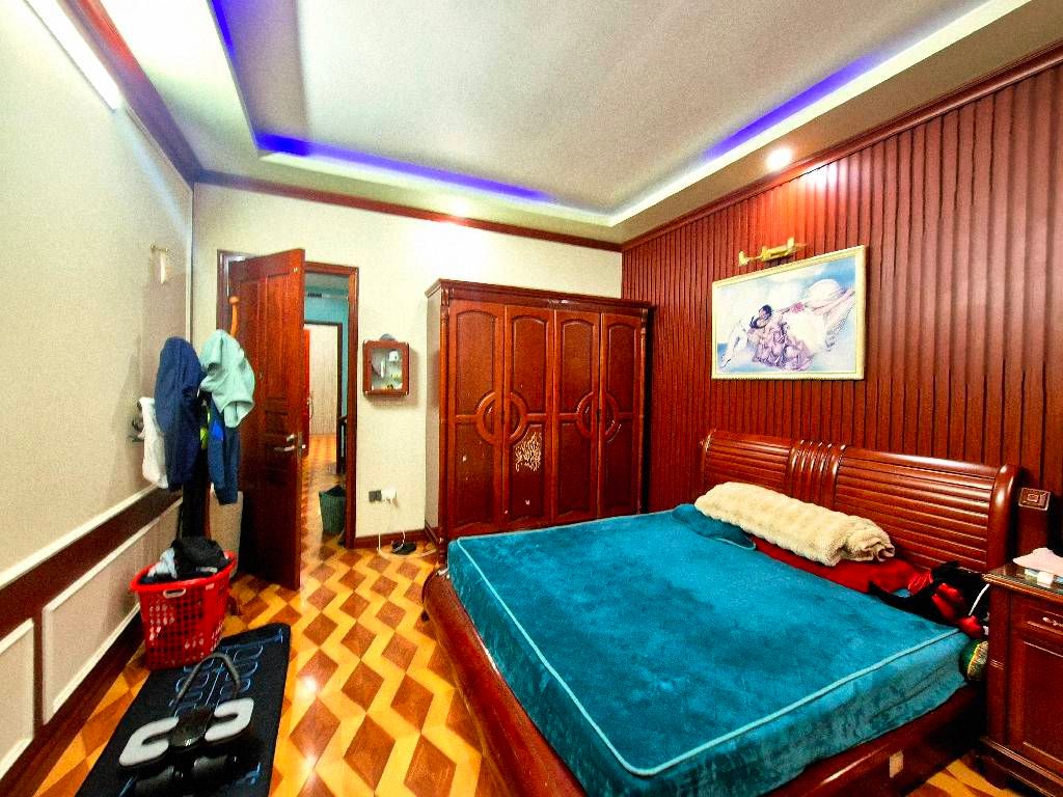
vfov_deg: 89.9
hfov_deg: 106.2
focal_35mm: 13
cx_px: 532
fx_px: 399
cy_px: 398
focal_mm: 2.2
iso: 500
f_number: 2.2
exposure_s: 1/50
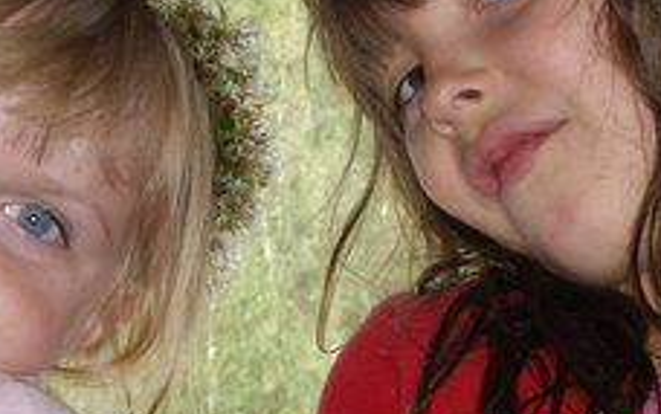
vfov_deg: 5.6
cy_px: 269
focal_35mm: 235
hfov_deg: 8.9
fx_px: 4238
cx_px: 206
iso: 100
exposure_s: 1/160
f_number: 4.1
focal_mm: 12.8
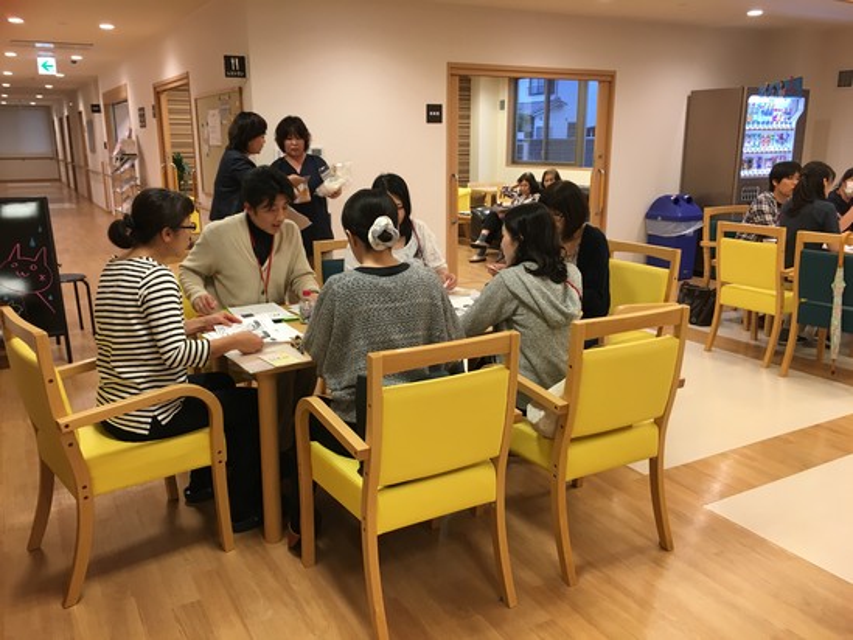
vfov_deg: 48.2
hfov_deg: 61.6
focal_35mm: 29
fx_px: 715
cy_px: 320
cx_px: 426
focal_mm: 4.15
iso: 50
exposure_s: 1/30
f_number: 2.2
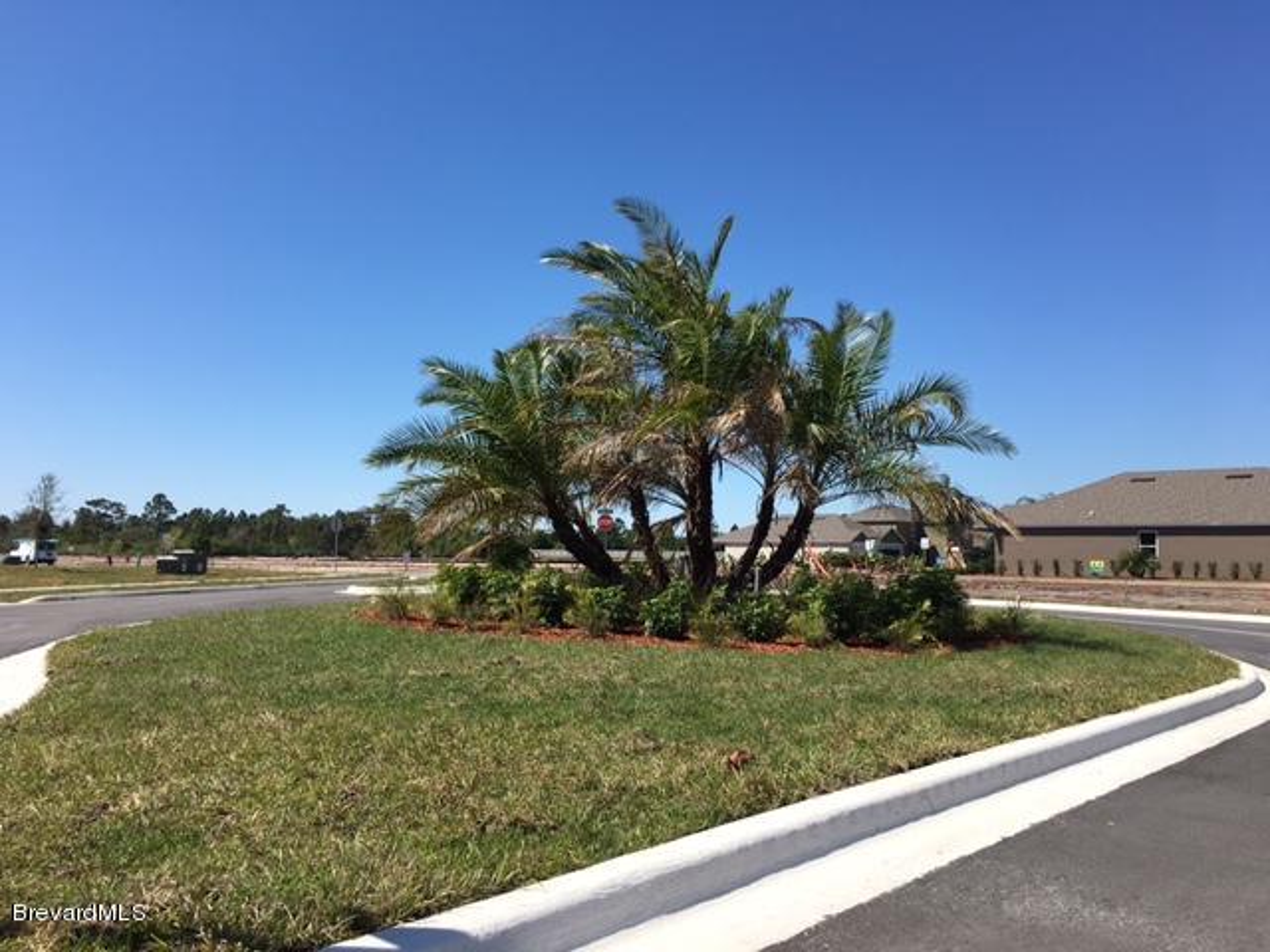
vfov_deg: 48.2
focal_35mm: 29
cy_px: 476
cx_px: 635
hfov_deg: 61.7
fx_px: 1064
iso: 25
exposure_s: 1/1832
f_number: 2.2
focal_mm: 4.15
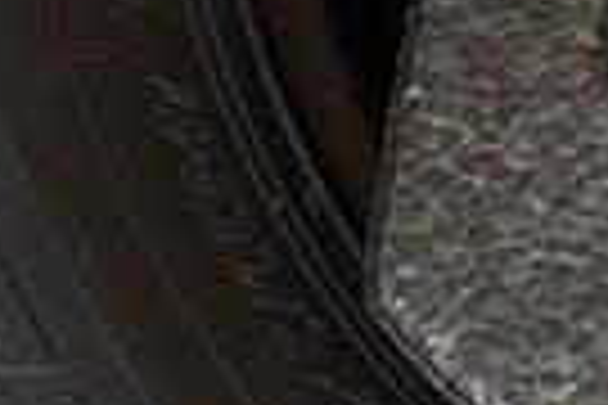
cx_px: 1369
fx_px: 4610
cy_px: -83
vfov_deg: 5.0
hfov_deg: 7.2
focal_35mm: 273
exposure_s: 1/40
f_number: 2.8
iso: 640
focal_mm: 24
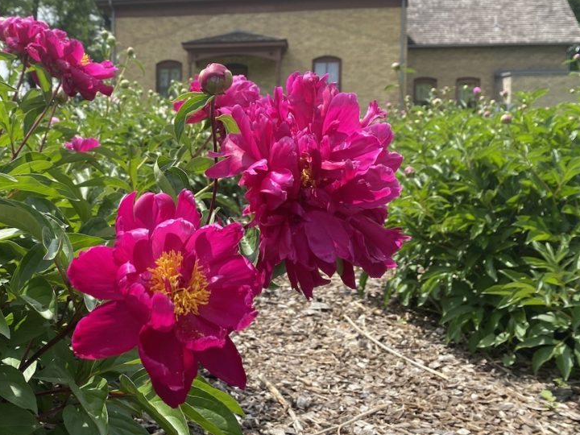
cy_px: 176
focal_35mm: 37
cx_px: 172
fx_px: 620
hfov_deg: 48.8
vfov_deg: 38.5
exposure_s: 1/1504
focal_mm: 4.25
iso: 32
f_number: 1.8
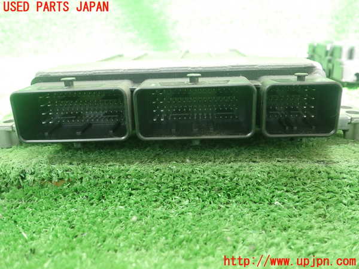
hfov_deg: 60.0
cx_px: 180
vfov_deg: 46.8
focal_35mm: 30
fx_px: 311
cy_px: 134
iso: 640
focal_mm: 5.5
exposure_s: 1/125
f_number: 2.3
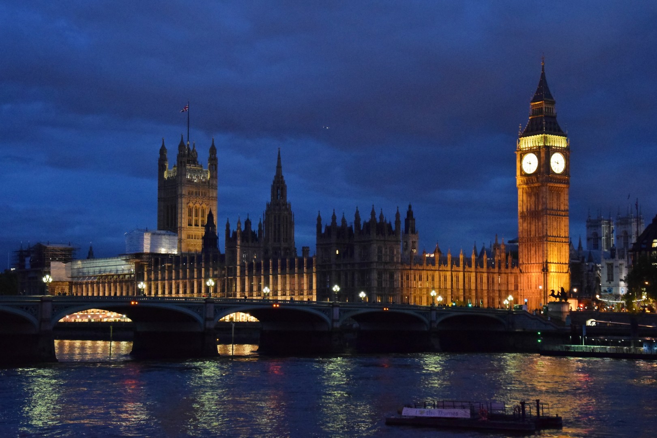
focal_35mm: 63
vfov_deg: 21.6
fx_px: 1150
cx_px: 328
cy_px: 219
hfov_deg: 31.9
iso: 4000
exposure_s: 1/15
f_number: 4.8
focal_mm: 42
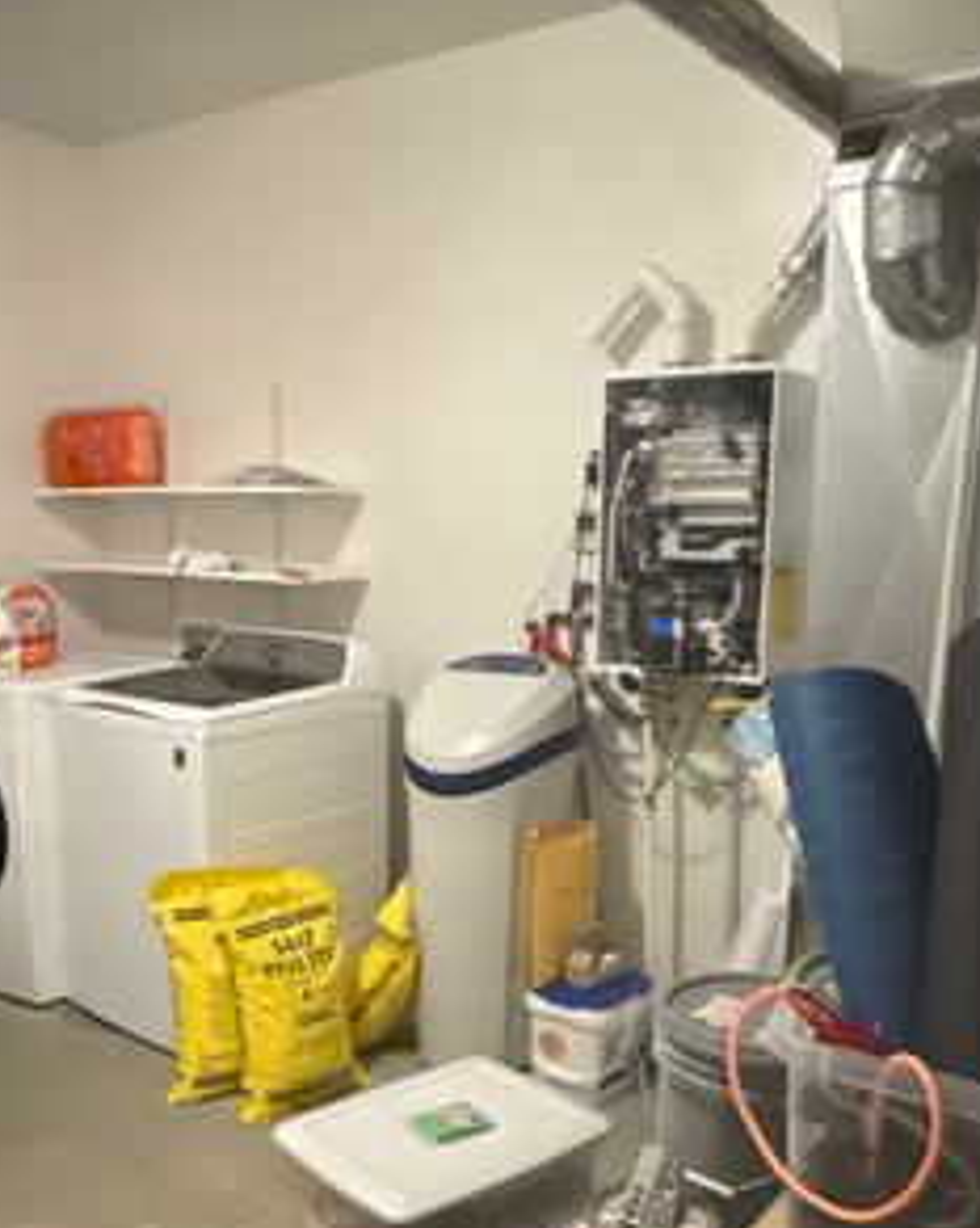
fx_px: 1307
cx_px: 370
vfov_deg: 49.9
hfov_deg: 40.8
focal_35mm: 36
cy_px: 753
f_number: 2.2
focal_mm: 2.22
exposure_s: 1/60
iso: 1250
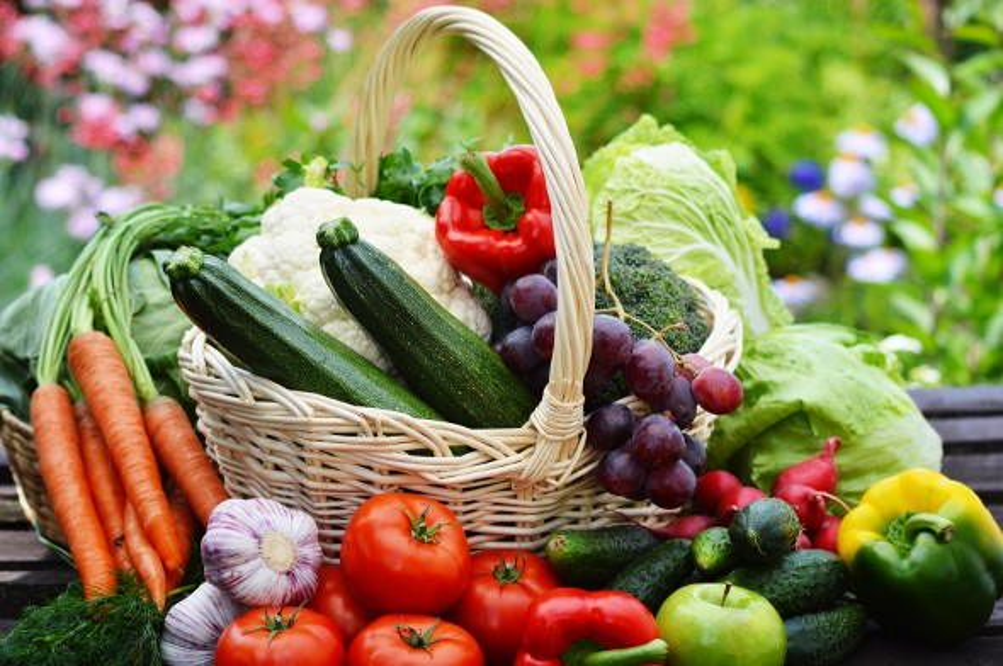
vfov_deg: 11.1
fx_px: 3423
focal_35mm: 123
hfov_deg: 16.7
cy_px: 333
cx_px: 502
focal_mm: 82
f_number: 4
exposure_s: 1/400
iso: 100
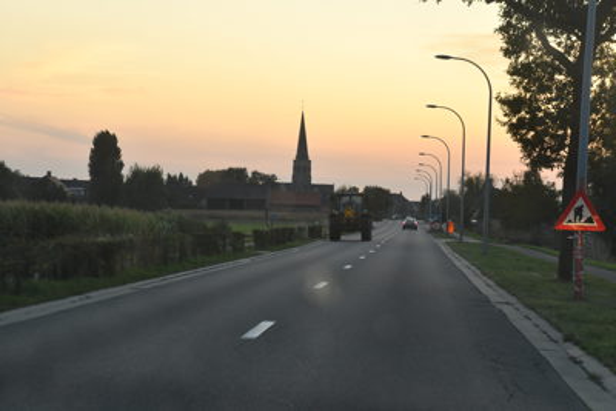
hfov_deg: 21.9
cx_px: 308
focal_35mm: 93
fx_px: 1592
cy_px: 206
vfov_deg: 14.7
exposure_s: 1/320
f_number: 5
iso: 640
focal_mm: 62
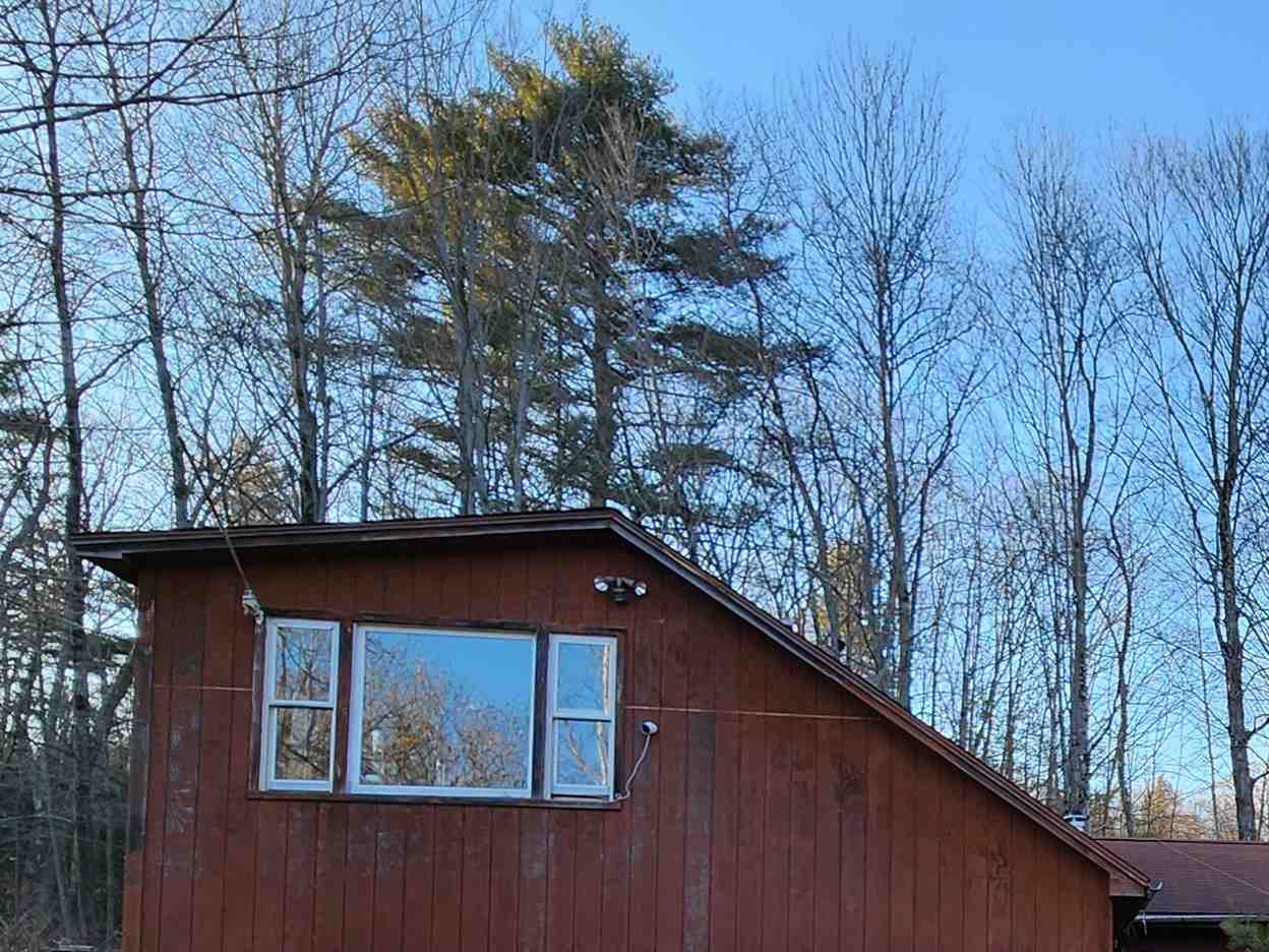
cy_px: 944
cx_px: 1318
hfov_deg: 45.9
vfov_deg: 39.2
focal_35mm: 32
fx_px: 1173
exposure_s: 1/269
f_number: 2.2
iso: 50
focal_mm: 2.2
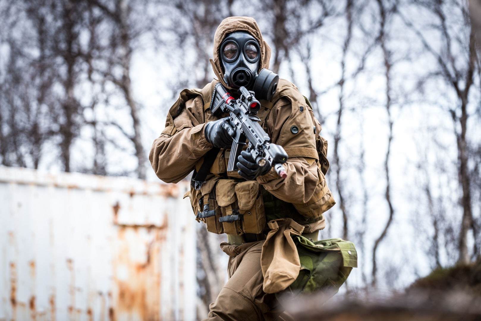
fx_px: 1871
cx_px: 240
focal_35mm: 140
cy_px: 160
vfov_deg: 9.8
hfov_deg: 14.6
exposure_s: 1/640
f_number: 3.5
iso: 400
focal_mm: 140
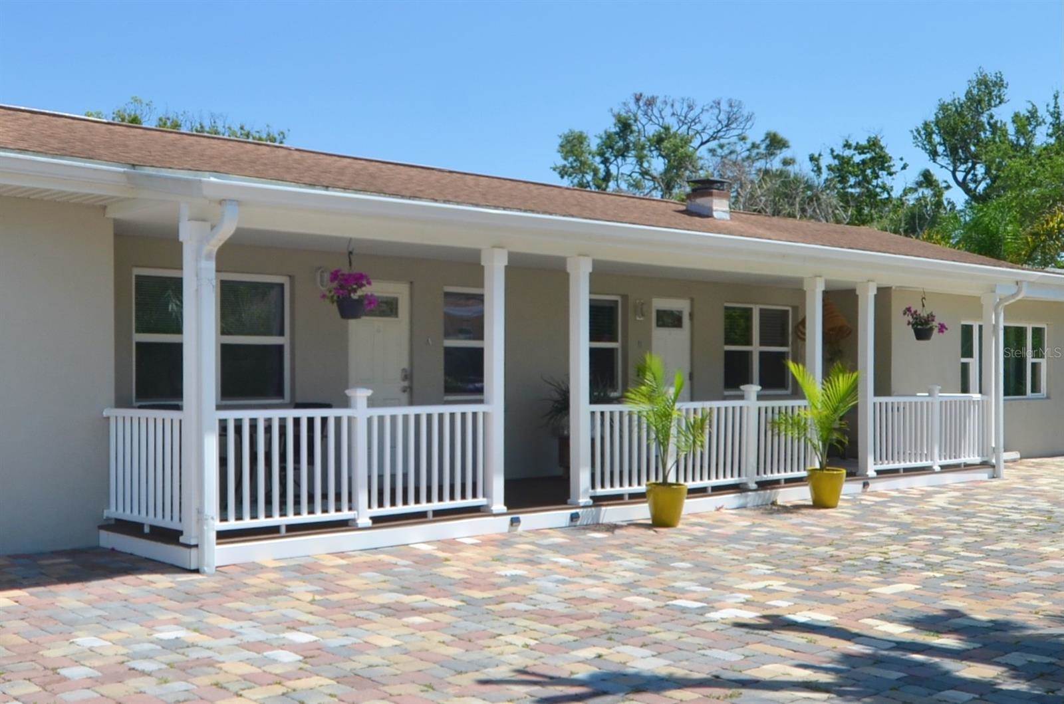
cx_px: 532
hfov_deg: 53.2
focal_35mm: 36
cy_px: 352
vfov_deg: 36.7
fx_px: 1062
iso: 160
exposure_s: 1/250
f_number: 8
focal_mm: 24
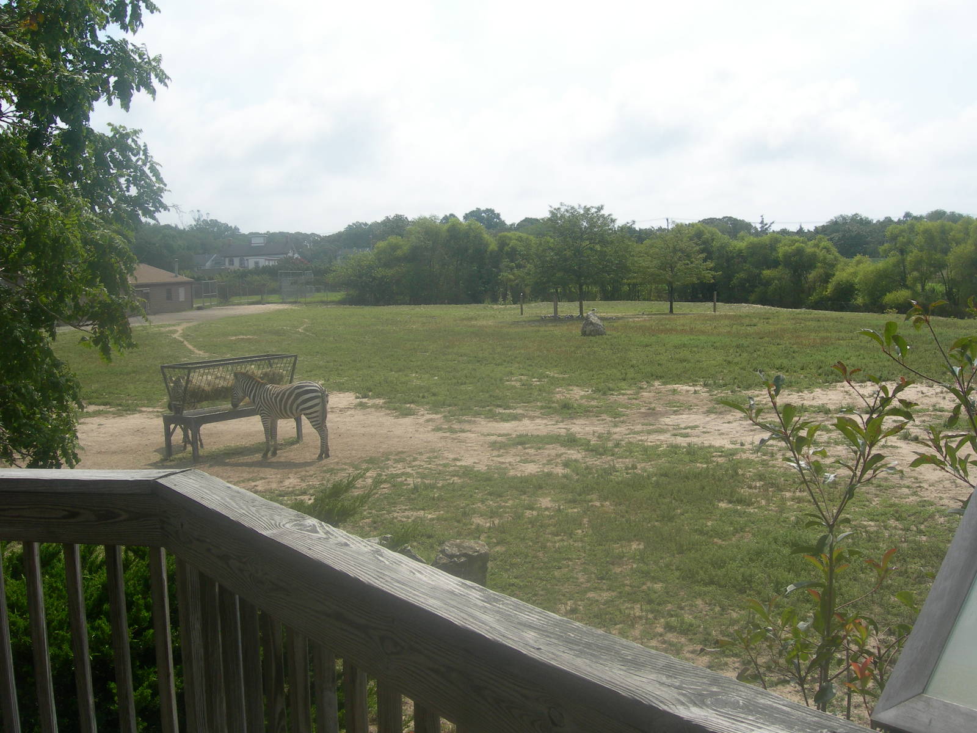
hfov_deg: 49.0
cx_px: 488
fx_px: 1073
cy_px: 366
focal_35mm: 38
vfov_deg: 37.7
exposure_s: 1/689
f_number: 4.8
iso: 50
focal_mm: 7.8
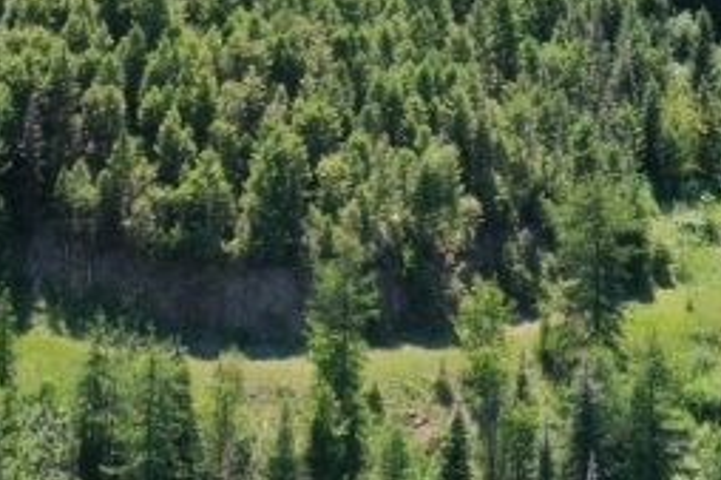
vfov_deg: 11.1
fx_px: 2262
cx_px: 315
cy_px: -453
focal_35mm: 113
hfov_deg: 18.1
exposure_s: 1/320
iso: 100
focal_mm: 10.26
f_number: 5
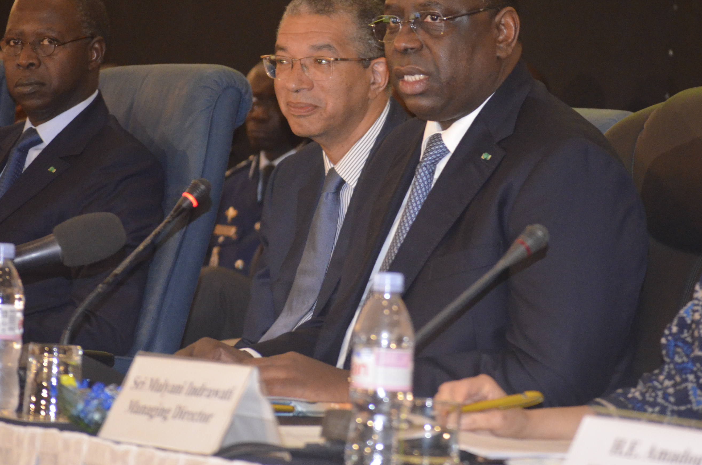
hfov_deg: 11.5
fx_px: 3478
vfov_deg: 7.6
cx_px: 454
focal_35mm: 179
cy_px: 159
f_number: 4.2
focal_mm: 85
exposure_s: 1/60
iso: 3200
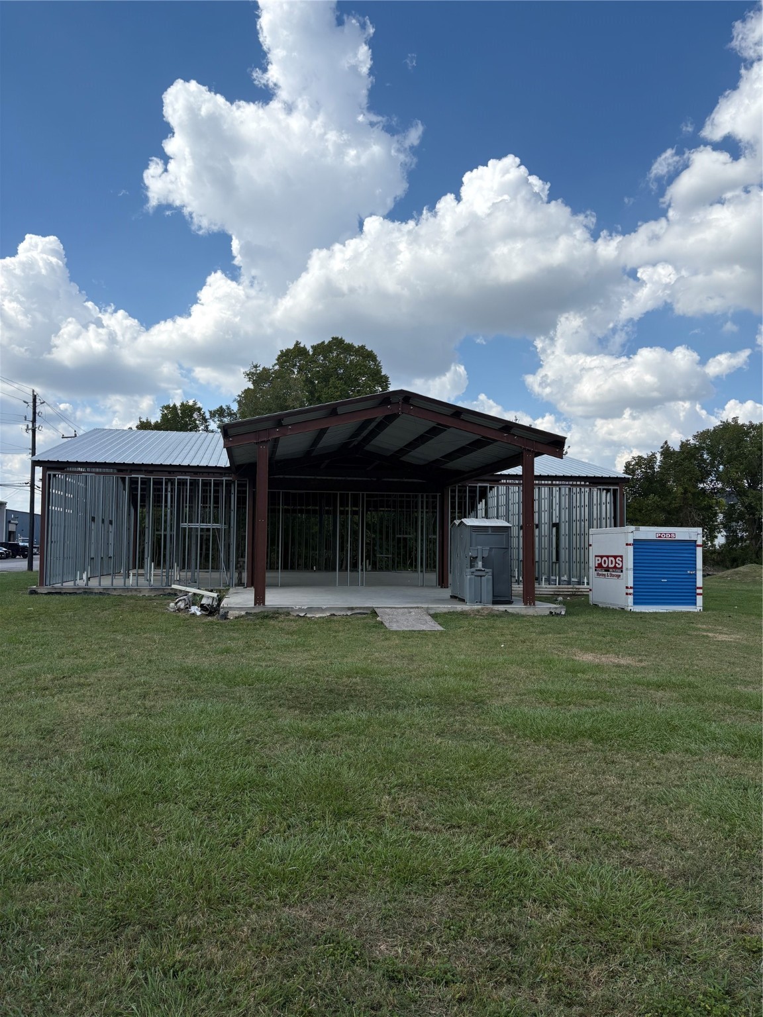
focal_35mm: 26
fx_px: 764
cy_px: 508
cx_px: 382
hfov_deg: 53.1
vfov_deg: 67.3
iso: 50
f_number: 1.6
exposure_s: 1/4065
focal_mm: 5.96
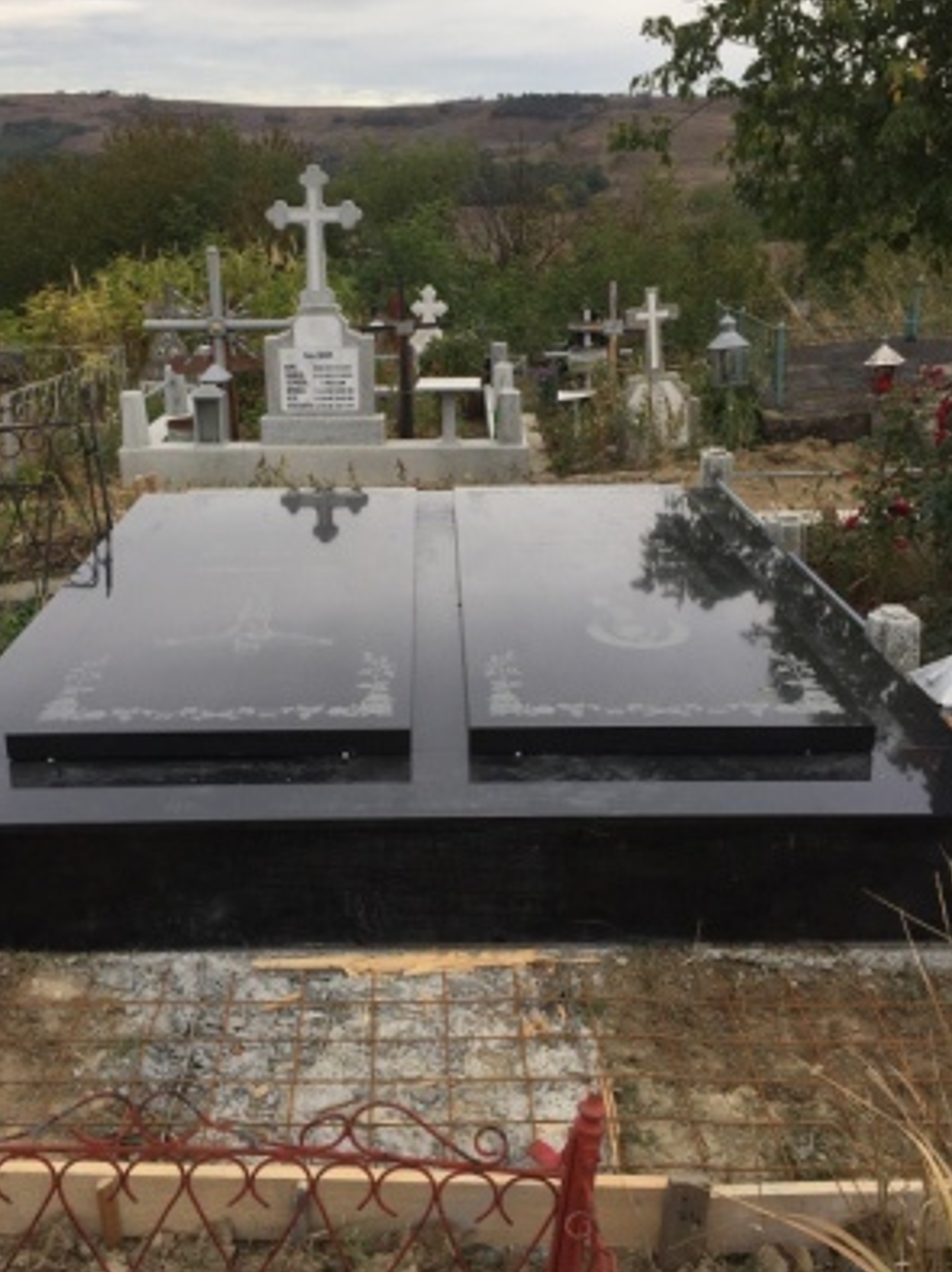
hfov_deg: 42.9
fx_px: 1211
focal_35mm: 33
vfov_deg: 55.3
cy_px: 581
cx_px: 436
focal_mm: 4.15
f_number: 2.2
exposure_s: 1/377
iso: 32
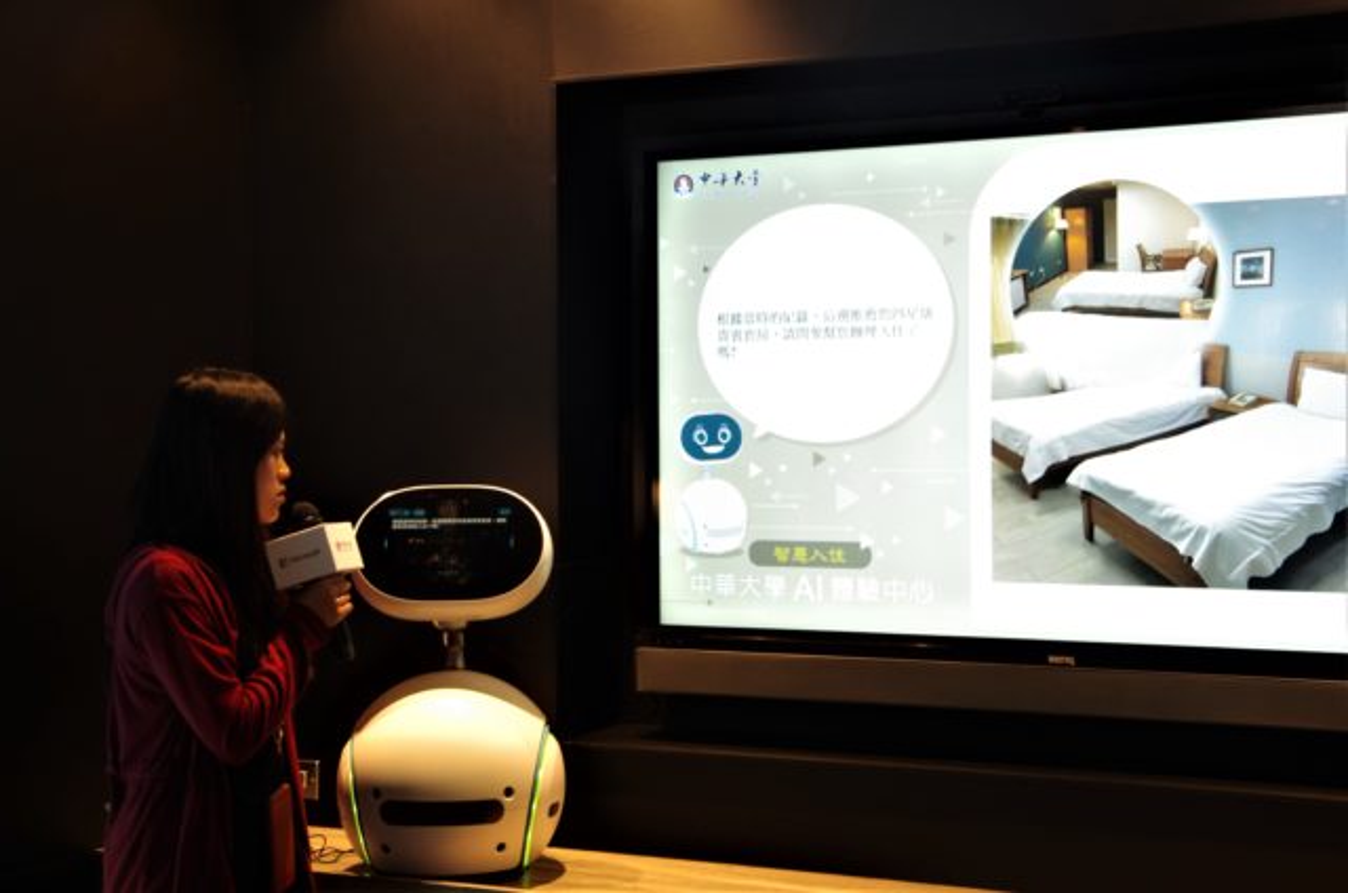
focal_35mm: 54
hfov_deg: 36.9
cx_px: 674
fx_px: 2018
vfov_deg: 25.0
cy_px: 446
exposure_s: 1/60
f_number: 4.5
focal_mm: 36
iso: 800
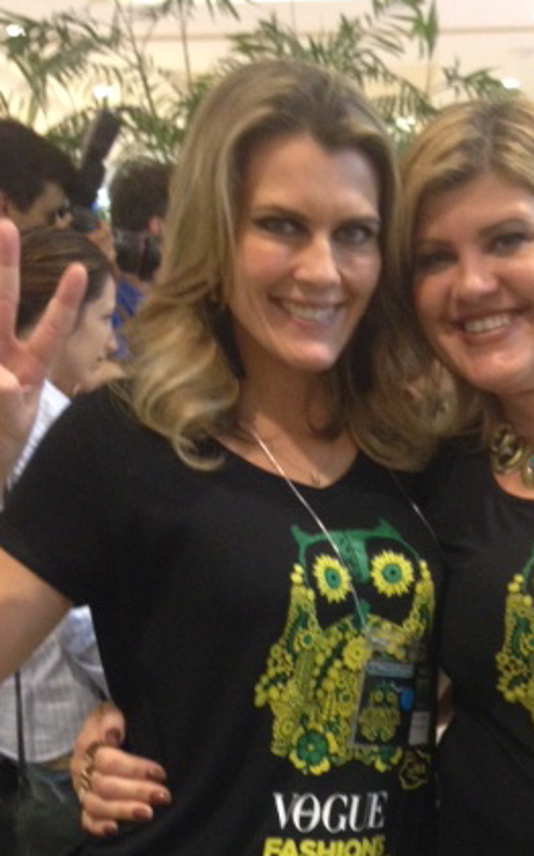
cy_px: 567
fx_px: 1119
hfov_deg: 26.6
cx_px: 365
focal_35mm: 48
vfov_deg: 41.3
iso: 400
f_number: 2.4
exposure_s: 1/20
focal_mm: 4.12
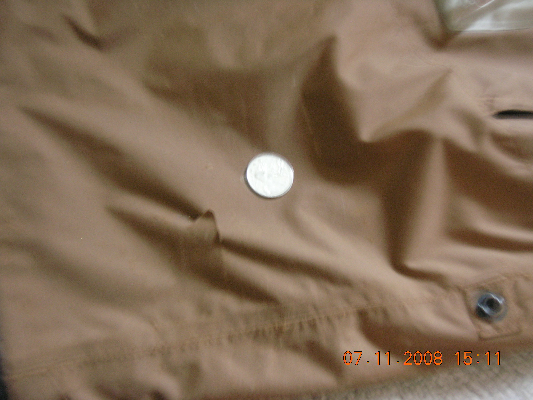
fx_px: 601
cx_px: 266
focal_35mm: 39
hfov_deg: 47.9
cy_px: 200
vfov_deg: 36.8
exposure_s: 1/2
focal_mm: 10
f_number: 3.2
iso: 200
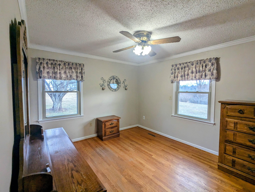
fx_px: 118
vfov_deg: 78.2
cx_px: 128
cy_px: 96
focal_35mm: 16
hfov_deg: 94.4
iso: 100
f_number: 2.2
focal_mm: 2.35
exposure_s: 1/120
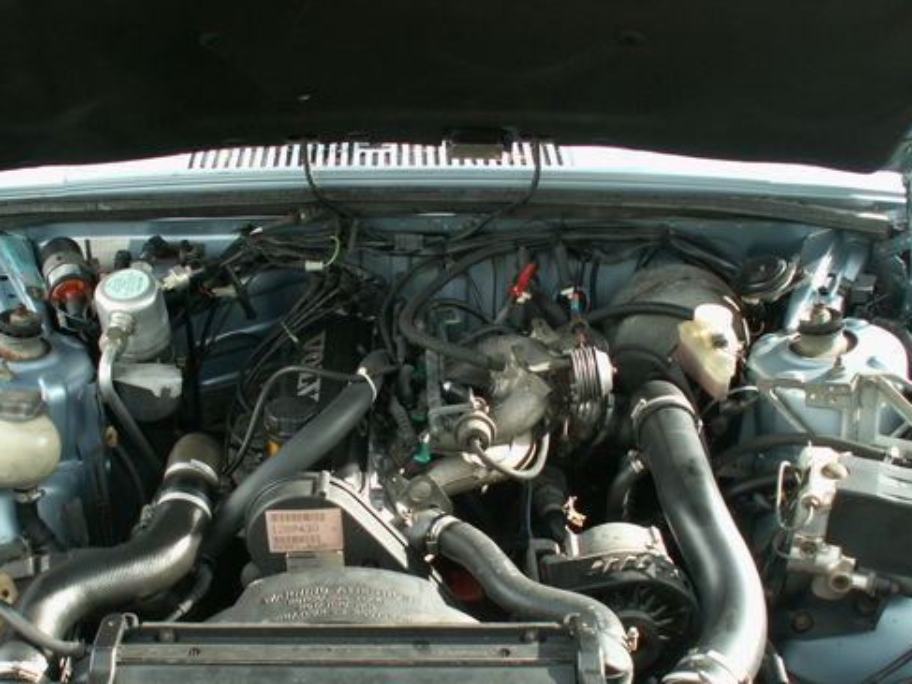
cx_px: 412
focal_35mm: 46
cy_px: 414
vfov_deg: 31.4
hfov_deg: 41.2
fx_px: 1212
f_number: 3.5
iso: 50
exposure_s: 1/60
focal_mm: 5.86
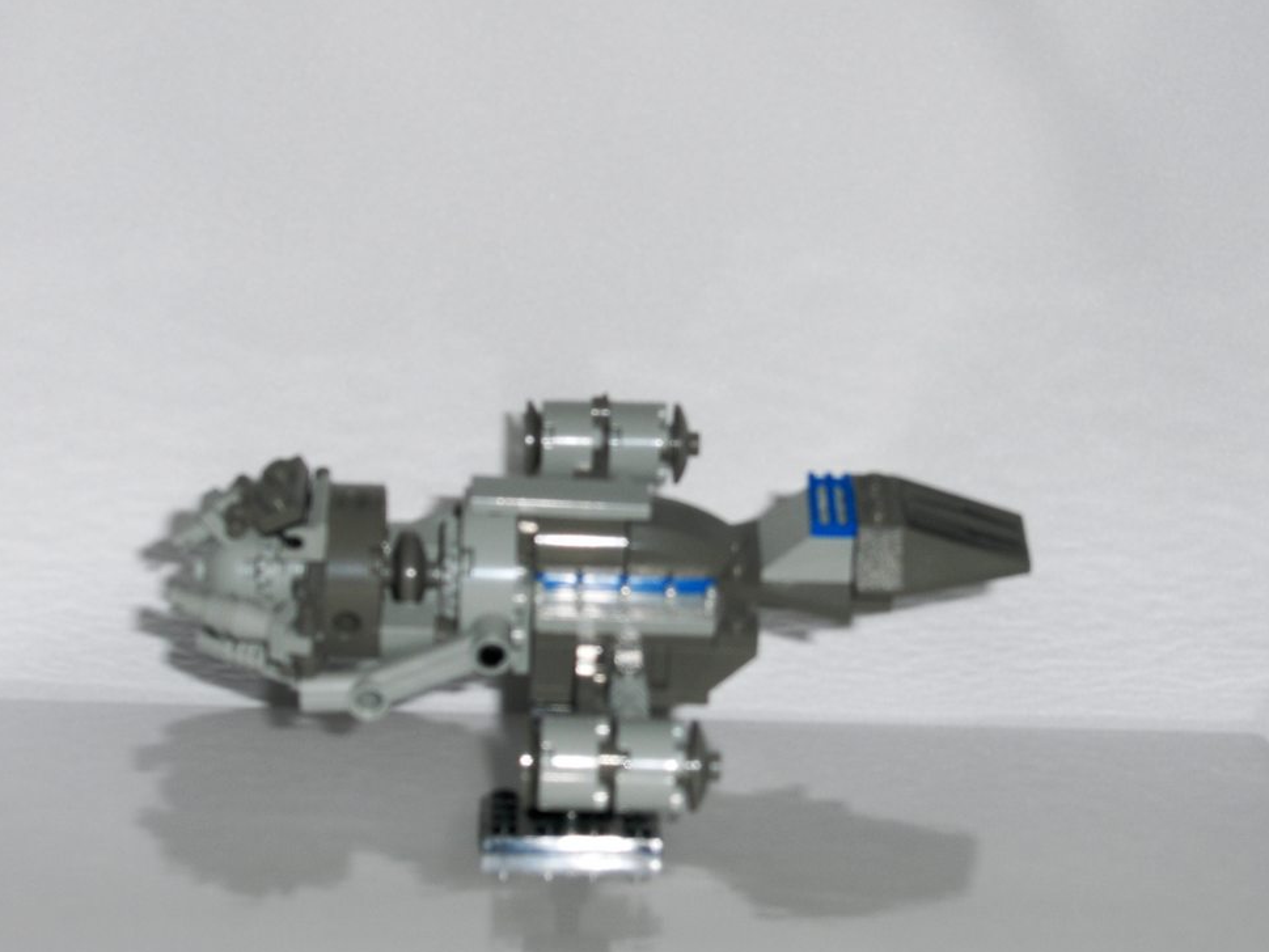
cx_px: 663
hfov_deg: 21.1
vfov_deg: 15.9
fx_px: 3410
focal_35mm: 93
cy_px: 456
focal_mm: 19.1
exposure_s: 1/100
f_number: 8.6
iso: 100
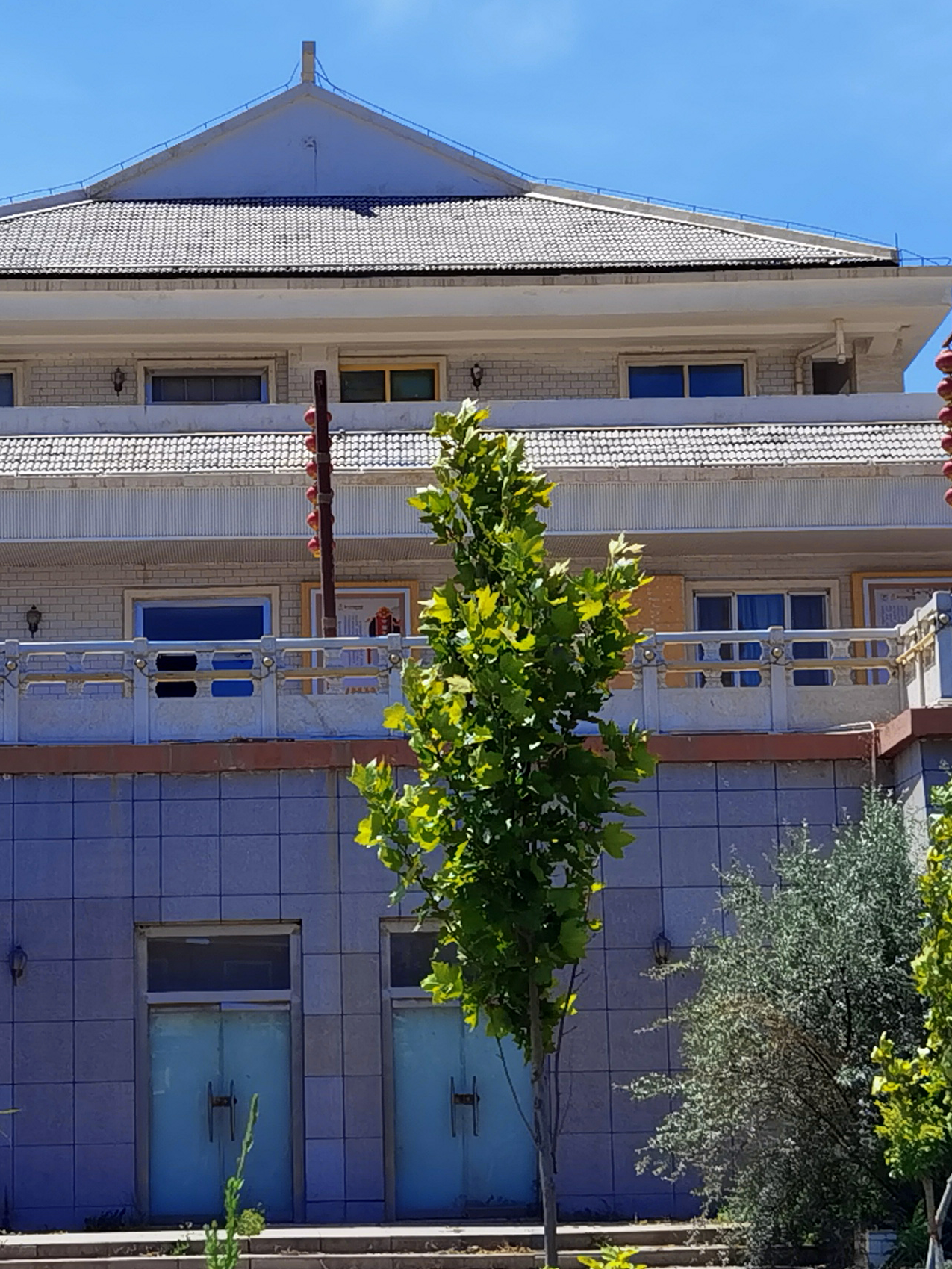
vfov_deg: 20.9
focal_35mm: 94
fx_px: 3446
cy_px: 577
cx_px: 393
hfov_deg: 15.7
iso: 50
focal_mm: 6.71
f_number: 1.9
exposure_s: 1/6289
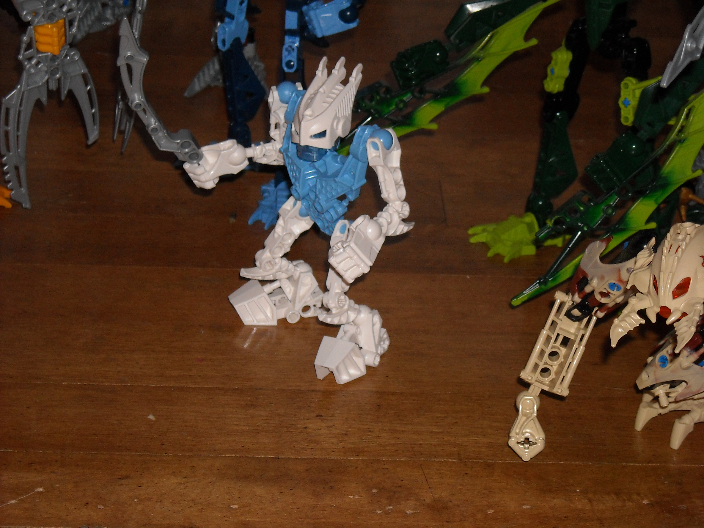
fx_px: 2135
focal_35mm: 105
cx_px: 352
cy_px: 264
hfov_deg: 18.7
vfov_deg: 14.1
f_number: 4.7
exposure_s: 1/125
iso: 200
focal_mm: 17.1
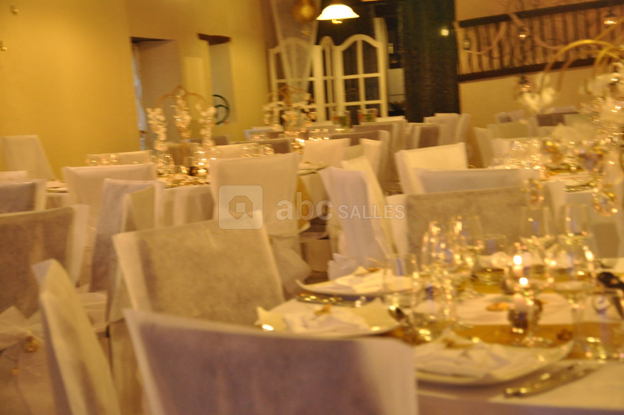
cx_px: 312
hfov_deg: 27.0
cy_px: 208
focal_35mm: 75
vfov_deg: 18.1
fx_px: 1298
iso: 1600
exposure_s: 1/15
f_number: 5
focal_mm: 50
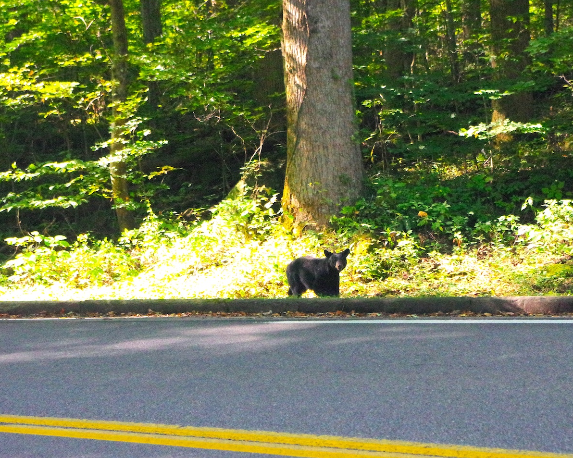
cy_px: 229
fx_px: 1577
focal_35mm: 93
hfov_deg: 20.6
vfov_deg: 16.5
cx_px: 333
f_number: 9
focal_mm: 55
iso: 6400
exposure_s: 1/160
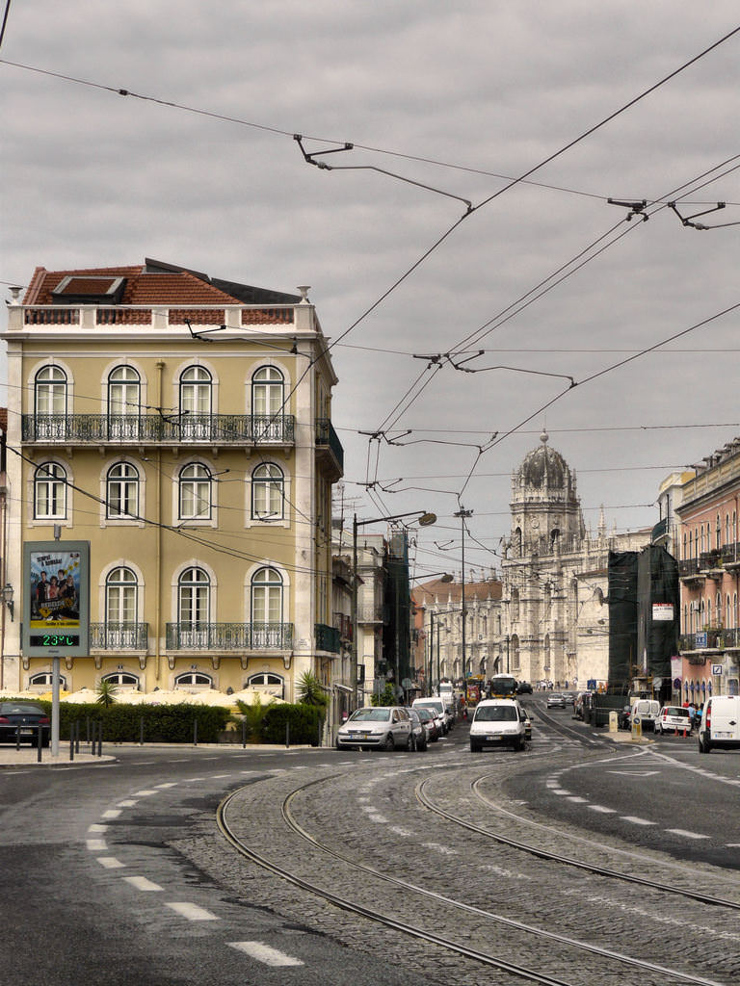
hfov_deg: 17.0
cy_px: 493
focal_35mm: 87
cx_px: 370
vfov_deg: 22.5
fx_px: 2480
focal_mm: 14.5
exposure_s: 1/640
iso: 100
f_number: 6.3
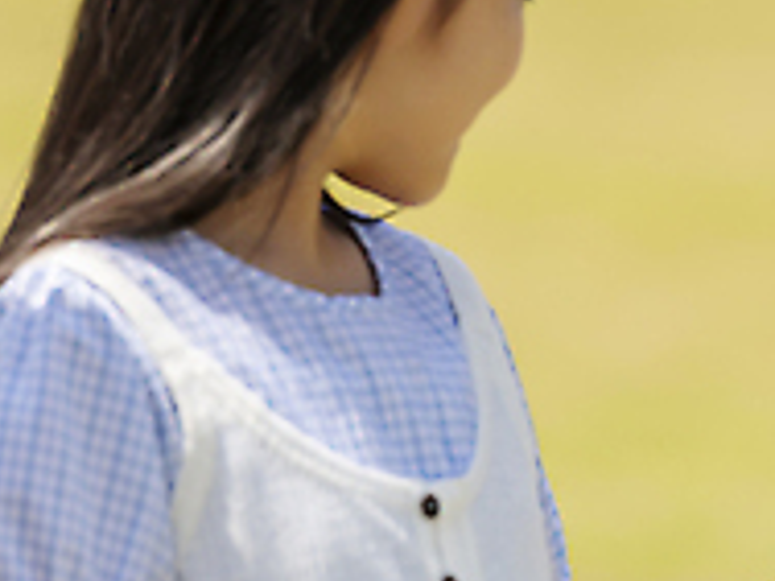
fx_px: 13724
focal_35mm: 613
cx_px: 660
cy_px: 297
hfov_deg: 3.2
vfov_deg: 2.4
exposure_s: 1/1000
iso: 100
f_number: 3.5
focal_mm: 200
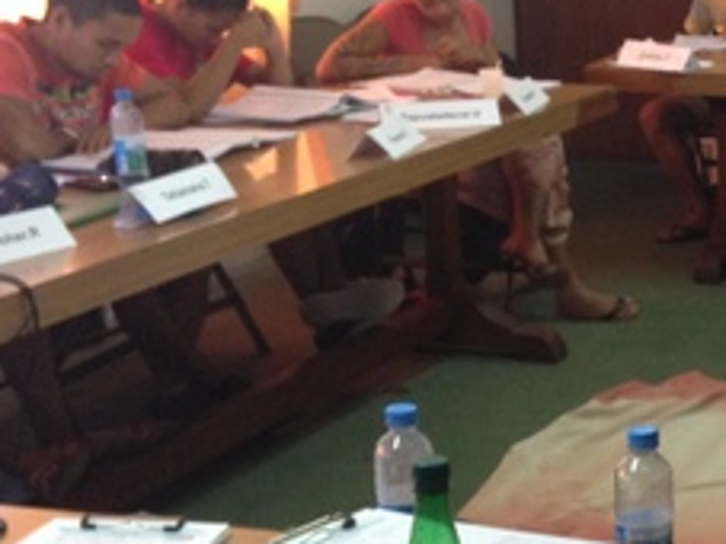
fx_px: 1949
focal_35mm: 93
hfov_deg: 19.6
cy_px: 362
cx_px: 908
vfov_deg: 15.8
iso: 160
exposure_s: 1/20
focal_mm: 4.12
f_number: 2.4
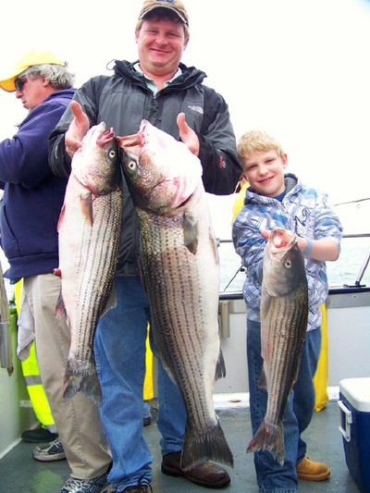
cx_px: 185
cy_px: 246
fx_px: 513
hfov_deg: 39.7
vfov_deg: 51.3
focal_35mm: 36
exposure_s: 1/160
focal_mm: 5.85
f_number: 2.8
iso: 64
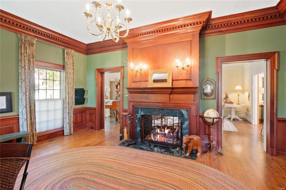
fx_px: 127
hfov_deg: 96.7
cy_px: 95
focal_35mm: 16
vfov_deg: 73.7
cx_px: 143
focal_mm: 8
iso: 400
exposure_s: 2.5
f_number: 10
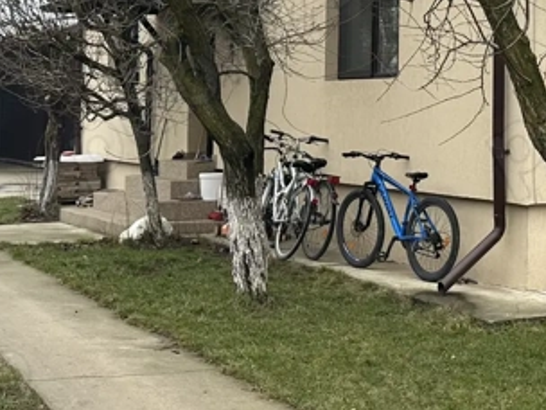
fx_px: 1246
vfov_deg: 18.4
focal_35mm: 79
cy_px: 67
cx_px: 467
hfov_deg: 24.2
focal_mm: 6.86
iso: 80
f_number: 1.78
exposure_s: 1/829
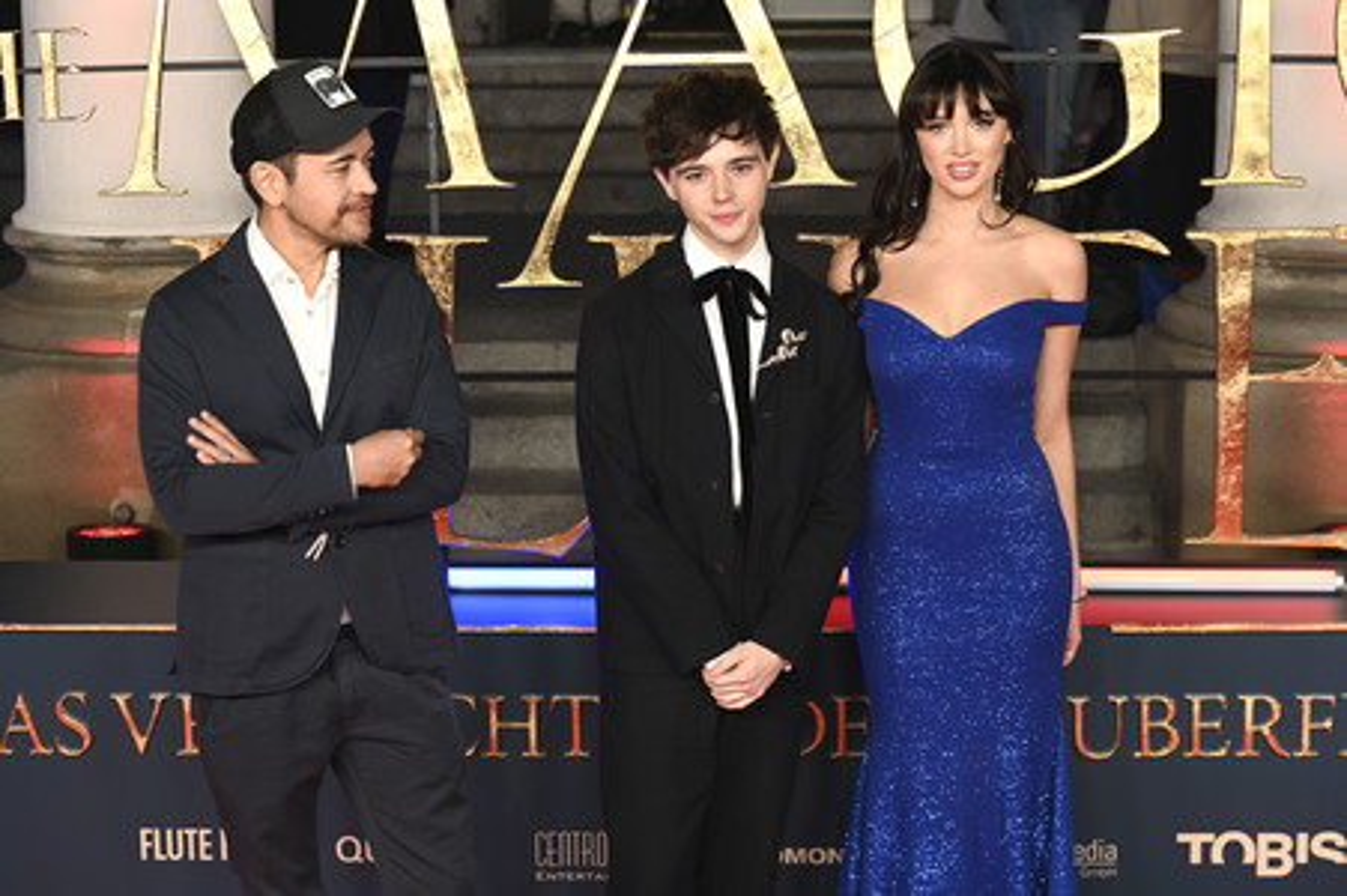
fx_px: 2804
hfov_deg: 27.0
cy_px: 448
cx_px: 674
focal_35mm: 75
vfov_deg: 18.2
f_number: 5.6
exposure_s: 1/125
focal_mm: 75
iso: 640
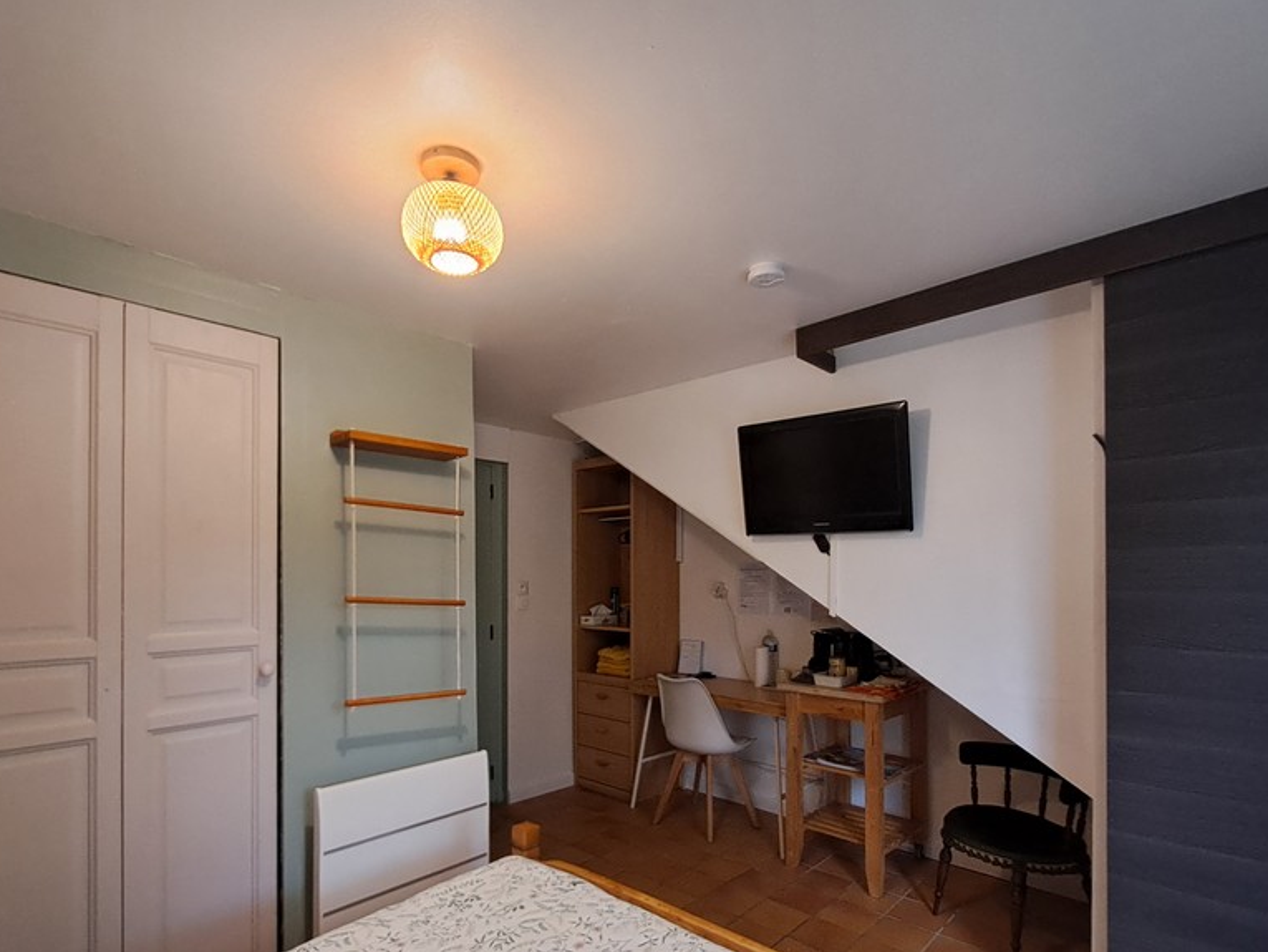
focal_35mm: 17
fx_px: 623
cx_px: 632
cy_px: 566
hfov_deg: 91.0
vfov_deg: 74.0
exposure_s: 1/25
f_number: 2.2
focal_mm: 1.42
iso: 200
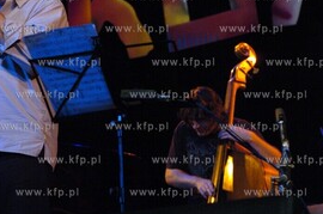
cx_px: 111
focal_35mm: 111
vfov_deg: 12.3
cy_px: 77
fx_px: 994
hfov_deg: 18.4
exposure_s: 1/125
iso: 800
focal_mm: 50
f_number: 3.5
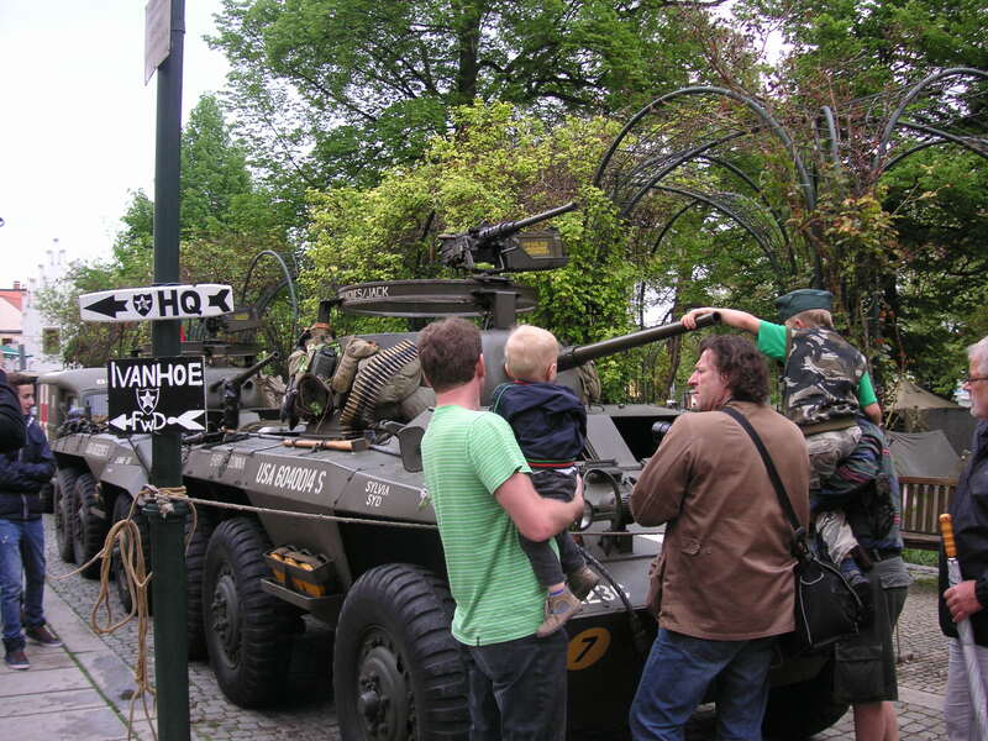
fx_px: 1056
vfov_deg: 38.7
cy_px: 370
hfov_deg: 50.1
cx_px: 494
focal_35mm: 37
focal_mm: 6.1
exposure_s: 1/180
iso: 50
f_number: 2.8
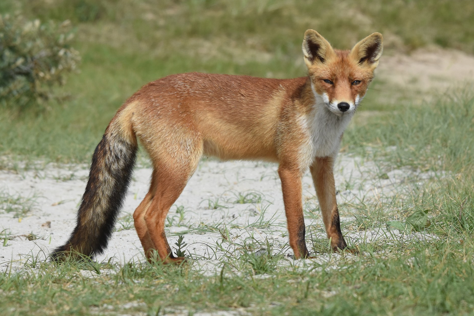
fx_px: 5069
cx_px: 217
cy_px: 180
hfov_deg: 5.4
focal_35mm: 385
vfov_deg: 3.6
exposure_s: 1/1250
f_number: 9
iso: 500
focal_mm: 200
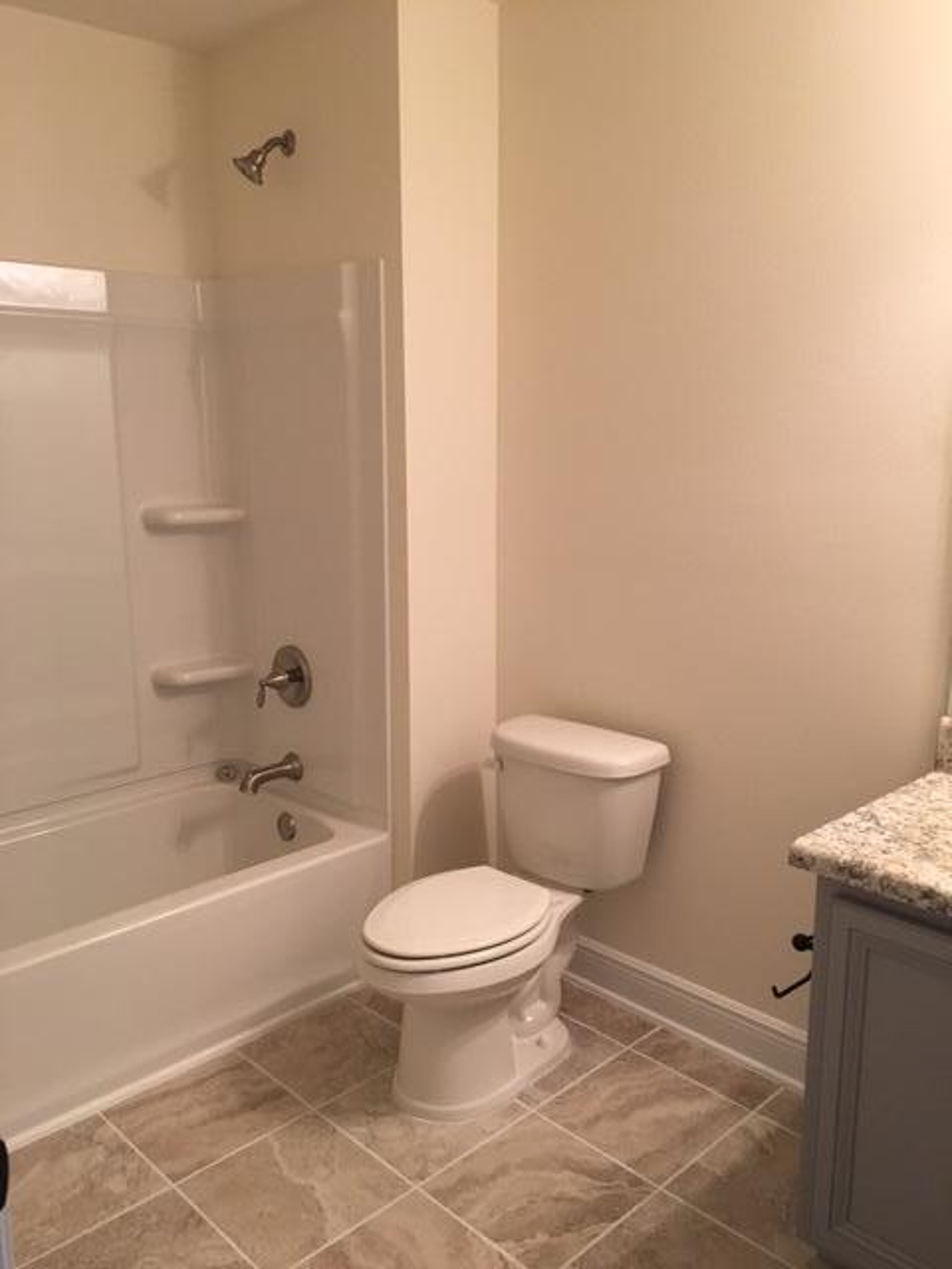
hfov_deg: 48.2
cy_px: 634
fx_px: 1063
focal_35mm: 29
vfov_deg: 61.7
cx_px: 476
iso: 125
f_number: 2.2
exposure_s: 1/30
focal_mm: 4.15
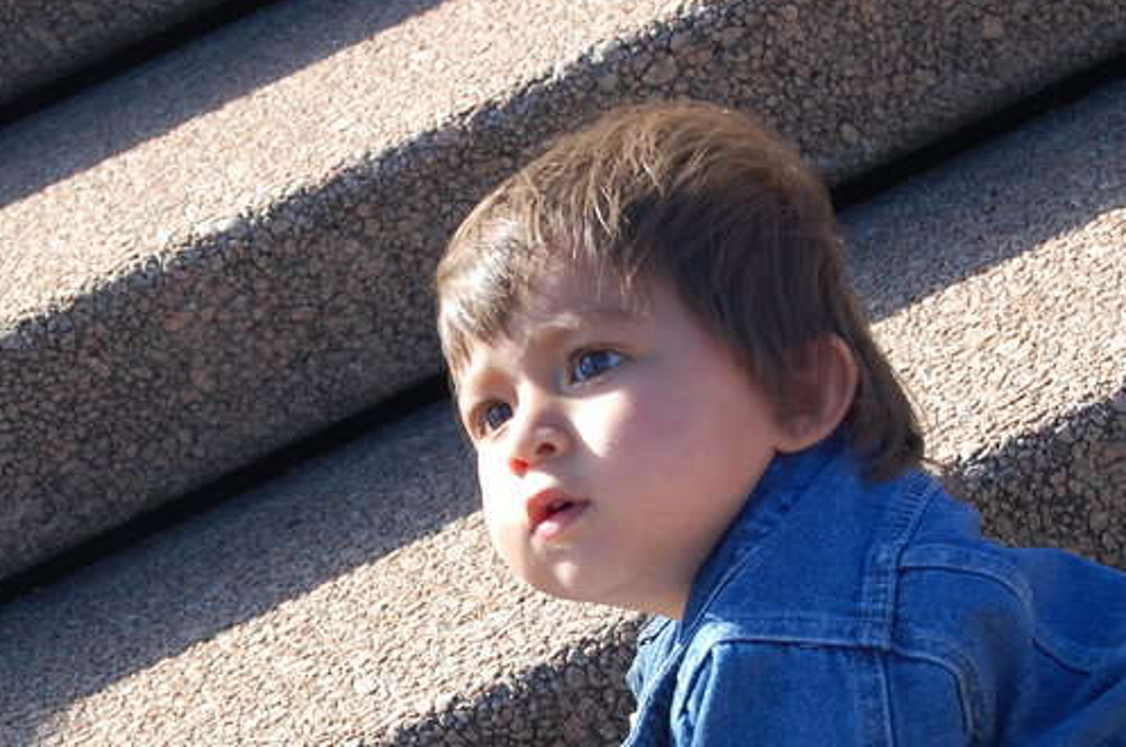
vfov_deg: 8.0
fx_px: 5311
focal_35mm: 170
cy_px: 612
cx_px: 619
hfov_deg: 12.1
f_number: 7.1
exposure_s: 1/200
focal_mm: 55
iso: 200
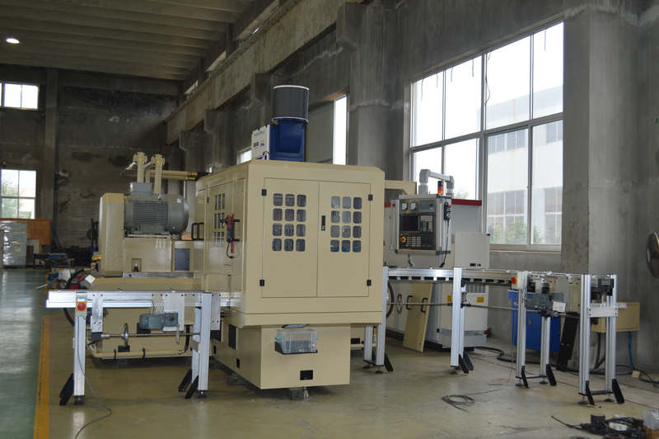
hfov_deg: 49.6
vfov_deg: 34.2
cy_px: 220
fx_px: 713
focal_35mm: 39
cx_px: 330
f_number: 4.2
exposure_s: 1/60
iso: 450
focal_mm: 26
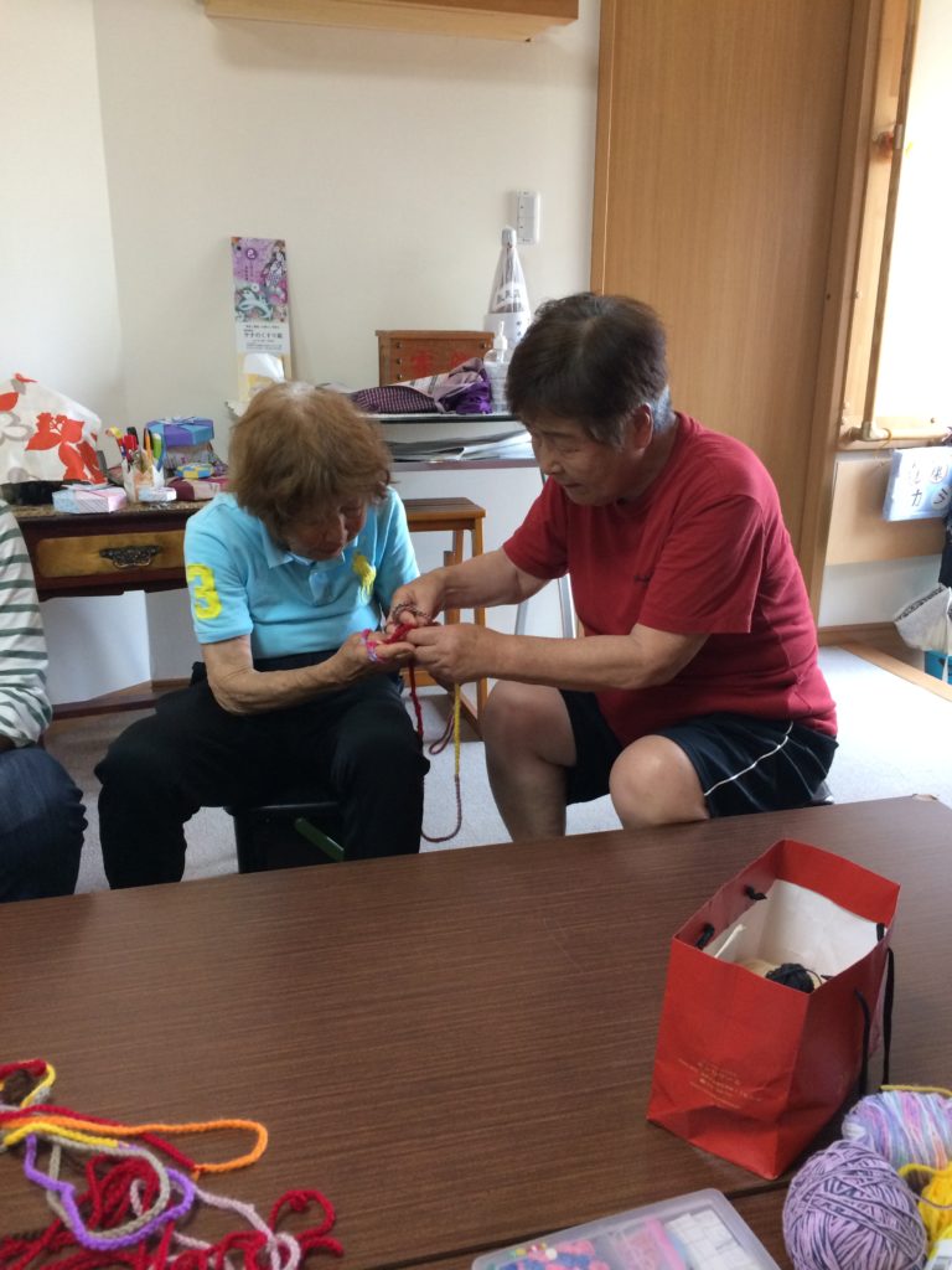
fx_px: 1063
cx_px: 476
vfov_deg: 61.7
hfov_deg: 48.2
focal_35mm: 29
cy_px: 635
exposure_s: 1/30
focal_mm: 4.15
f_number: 2.2
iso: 125
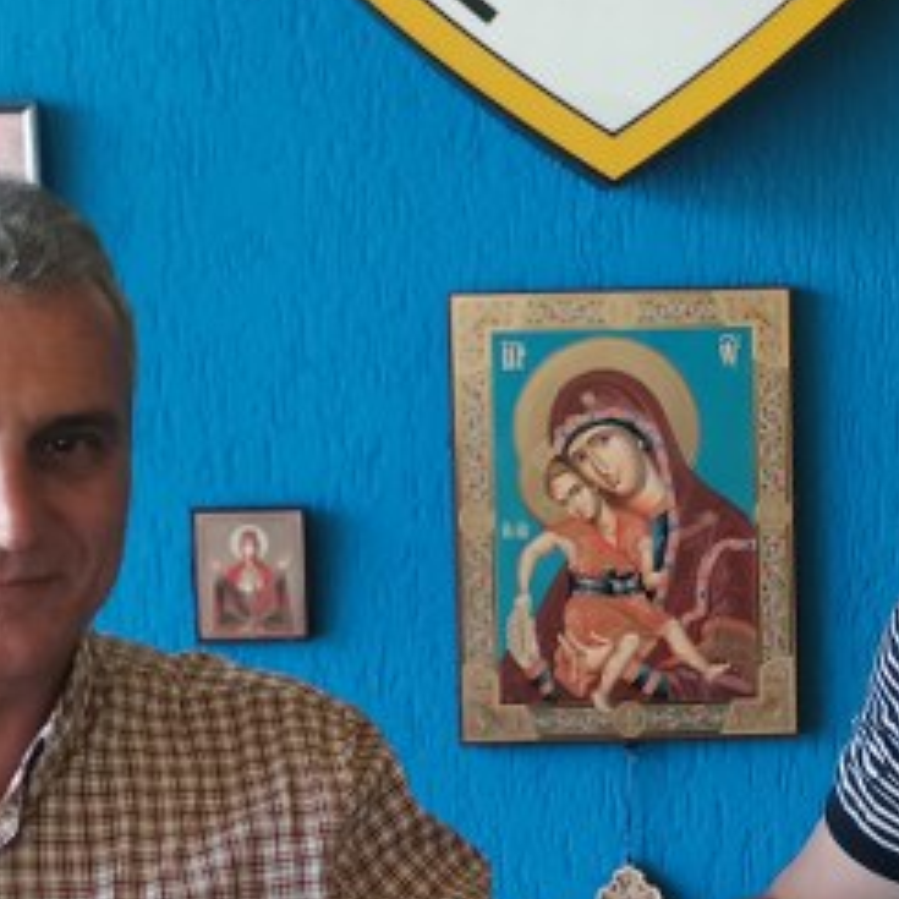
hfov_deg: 17.3
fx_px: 2938
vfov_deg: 17.4
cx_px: 644
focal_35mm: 100
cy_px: 470
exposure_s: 1/100
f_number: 1.8
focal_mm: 4.75
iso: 200
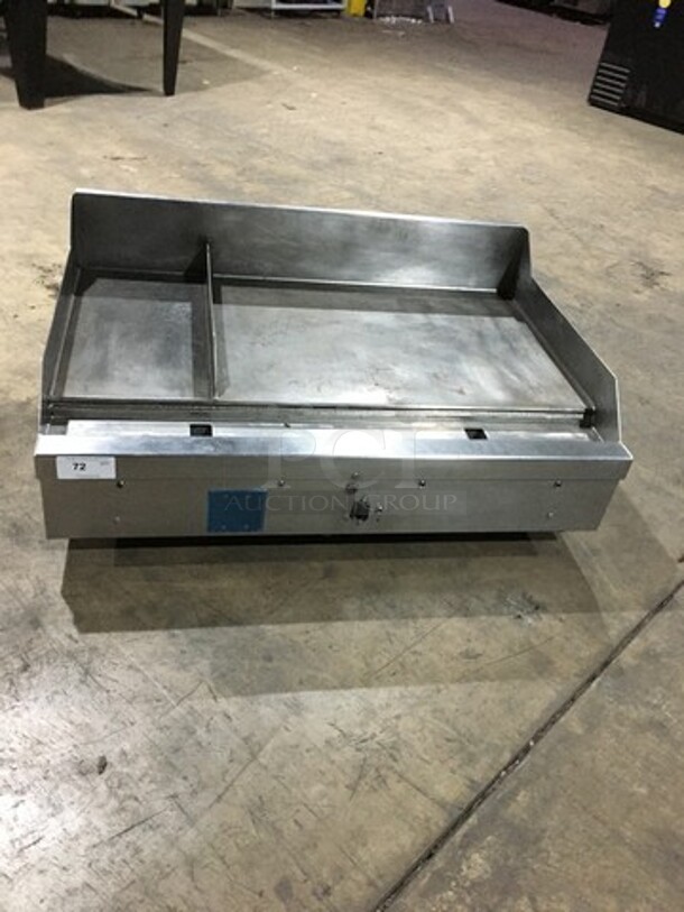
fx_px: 764
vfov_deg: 61.7
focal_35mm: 29
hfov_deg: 48.2
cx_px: 342
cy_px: 456
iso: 64
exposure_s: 1/4
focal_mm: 4.15
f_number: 2.2
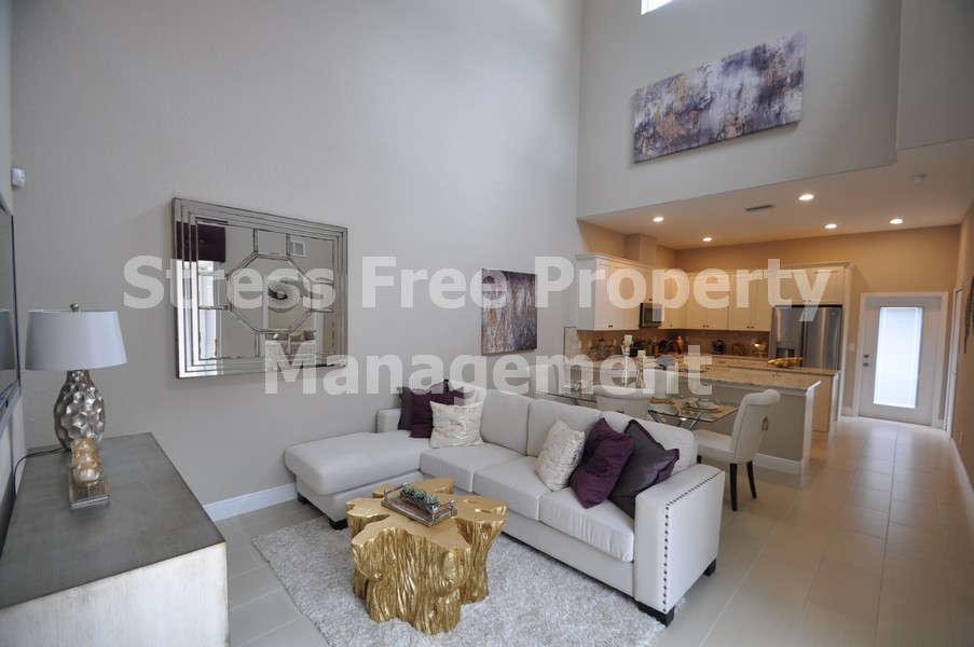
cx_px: 487
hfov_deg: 100.5
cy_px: 324
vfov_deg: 77.2
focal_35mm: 15
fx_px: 405
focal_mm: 10
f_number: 3.5
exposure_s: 1/40
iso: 200
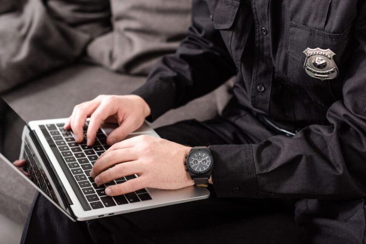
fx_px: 508
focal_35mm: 50
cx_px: 183
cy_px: 122
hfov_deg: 39.6
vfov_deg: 27.0
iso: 500
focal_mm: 50
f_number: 3.5
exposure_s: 1/250
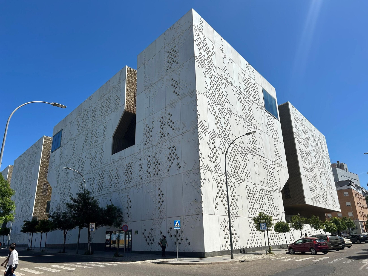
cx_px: 184
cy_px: 138
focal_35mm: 26
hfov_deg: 67.3
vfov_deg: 53.1
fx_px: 276
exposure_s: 1/5882
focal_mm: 5.7
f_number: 1.5
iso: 50
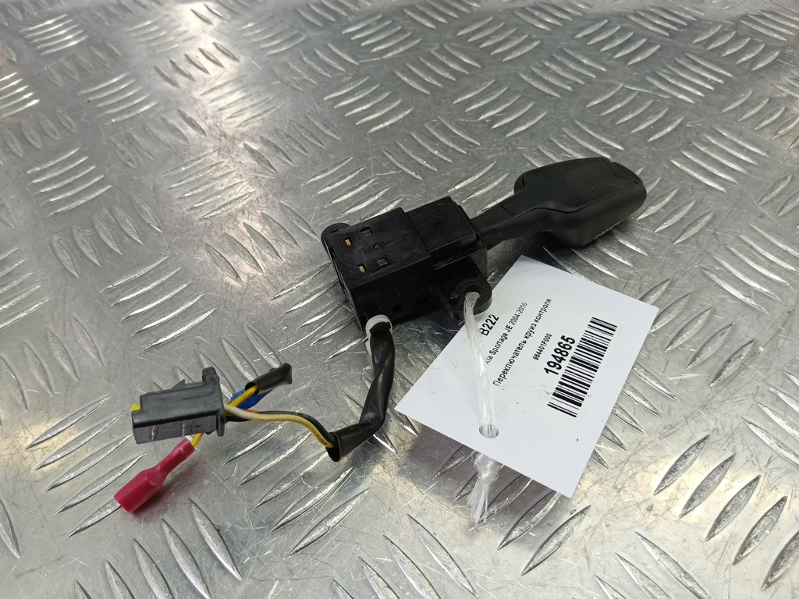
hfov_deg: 73.9
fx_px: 531
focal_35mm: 23
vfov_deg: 58.9
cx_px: 400
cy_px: 300
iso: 113
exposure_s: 1/50
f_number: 1.6
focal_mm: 4.11
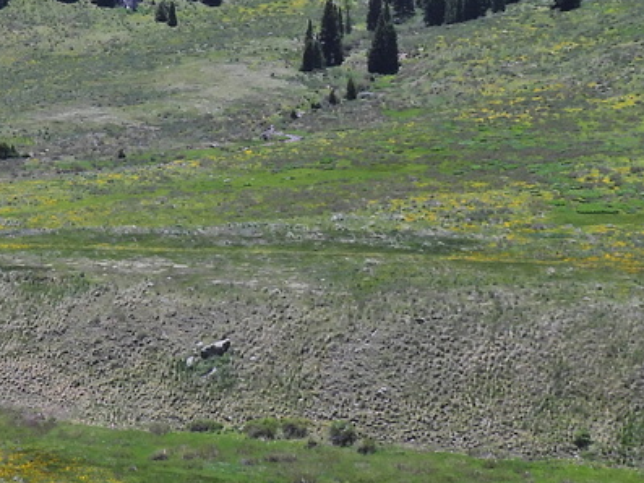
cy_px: 68
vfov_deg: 11.4
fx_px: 2401
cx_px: 63
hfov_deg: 15.1
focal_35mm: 129
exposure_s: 1/1600
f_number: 3.2
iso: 100
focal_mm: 7.1
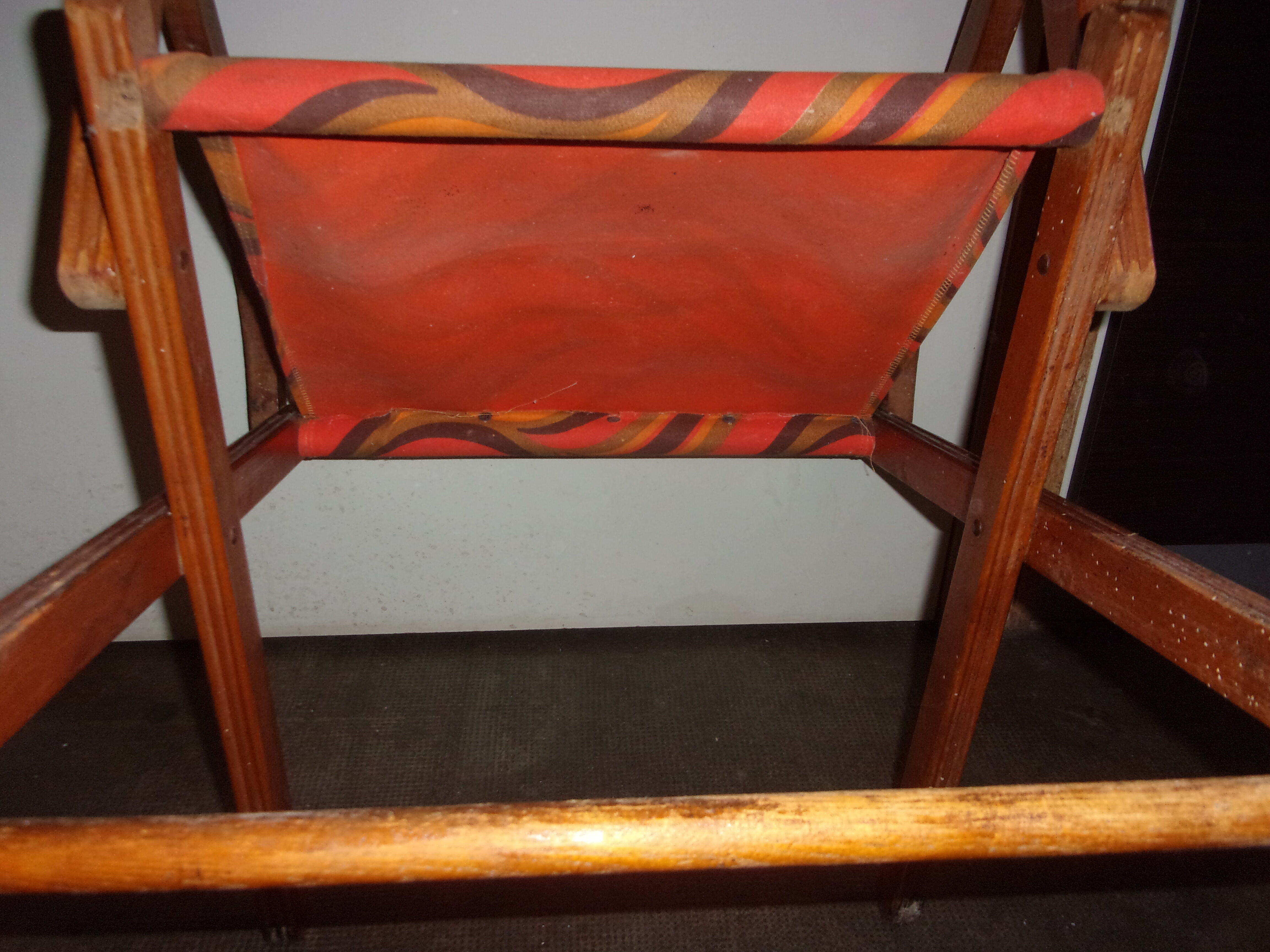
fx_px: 1027
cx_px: 635
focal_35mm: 28
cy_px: 476
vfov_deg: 49.7
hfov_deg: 63.4
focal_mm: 5.1
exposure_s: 1/34
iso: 200
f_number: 3.9
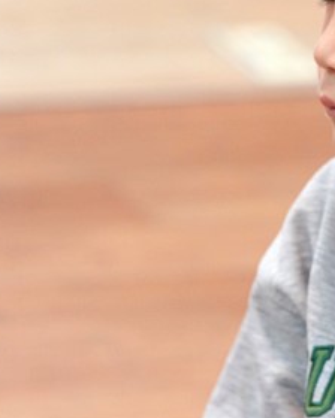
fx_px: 5428
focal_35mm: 438
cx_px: 316
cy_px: 136
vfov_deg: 4.4
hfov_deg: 3.5
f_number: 4
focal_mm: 145
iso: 2000
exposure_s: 1/160
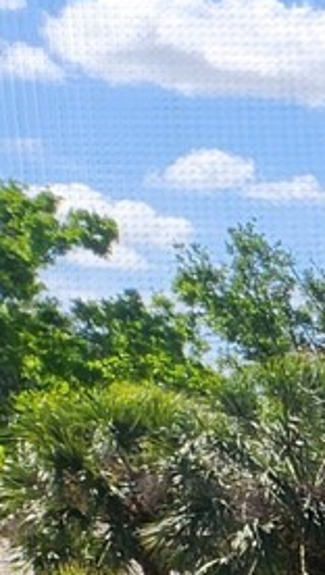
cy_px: 894
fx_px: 2213
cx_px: 1648
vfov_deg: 13.8
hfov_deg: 5.8
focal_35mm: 145
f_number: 1.8
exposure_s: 1/852
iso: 20
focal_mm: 5.4
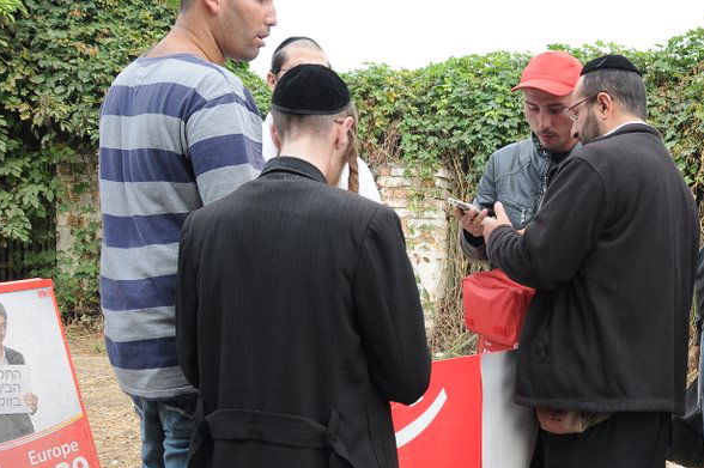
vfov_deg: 28.3
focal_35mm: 47
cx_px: 569
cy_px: 330
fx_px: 918
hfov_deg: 40.2
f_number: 5.6
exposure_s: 1/200
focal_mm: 18
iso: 250
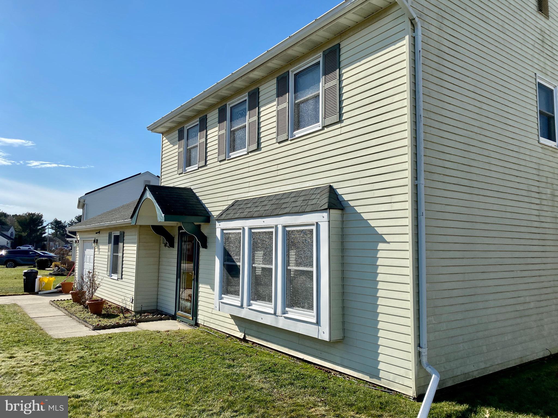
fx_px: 419
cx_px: 279
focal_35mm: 26
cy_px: 209
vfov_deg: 53.1
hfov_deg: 67.3
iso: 32
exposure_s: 1/4444
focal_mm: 4.25
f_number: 1.8
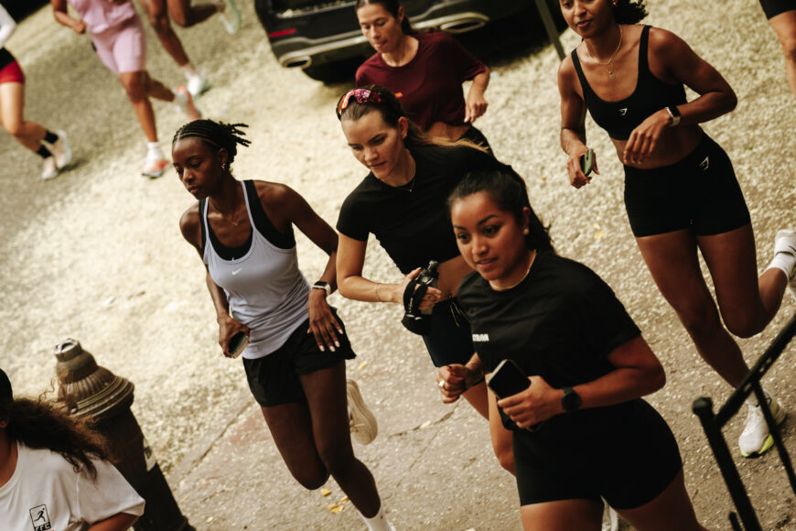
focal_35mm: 105
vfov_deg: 13.0
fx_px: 2321
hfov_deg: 19.5
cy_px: 266
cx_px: 398
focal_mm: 70
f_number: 2.8
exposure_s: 1/400
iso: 400
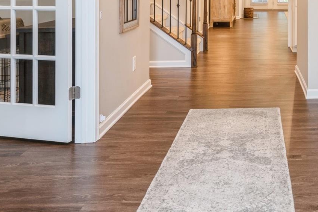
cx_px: 275
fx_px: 406
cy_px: -6
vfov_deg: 27.4
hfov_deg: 40.1
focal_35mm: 46
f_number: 8
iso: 100
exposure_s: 1/2
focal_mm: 19
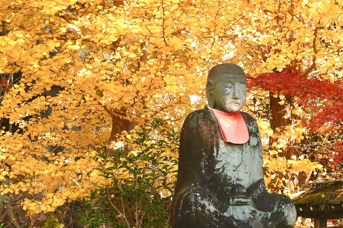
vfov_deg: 13.0
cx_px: 172
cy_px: 114
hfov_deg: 19.5
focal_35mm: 105
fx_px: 1000
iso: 80
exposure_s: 1/38
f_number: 9
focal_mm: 70
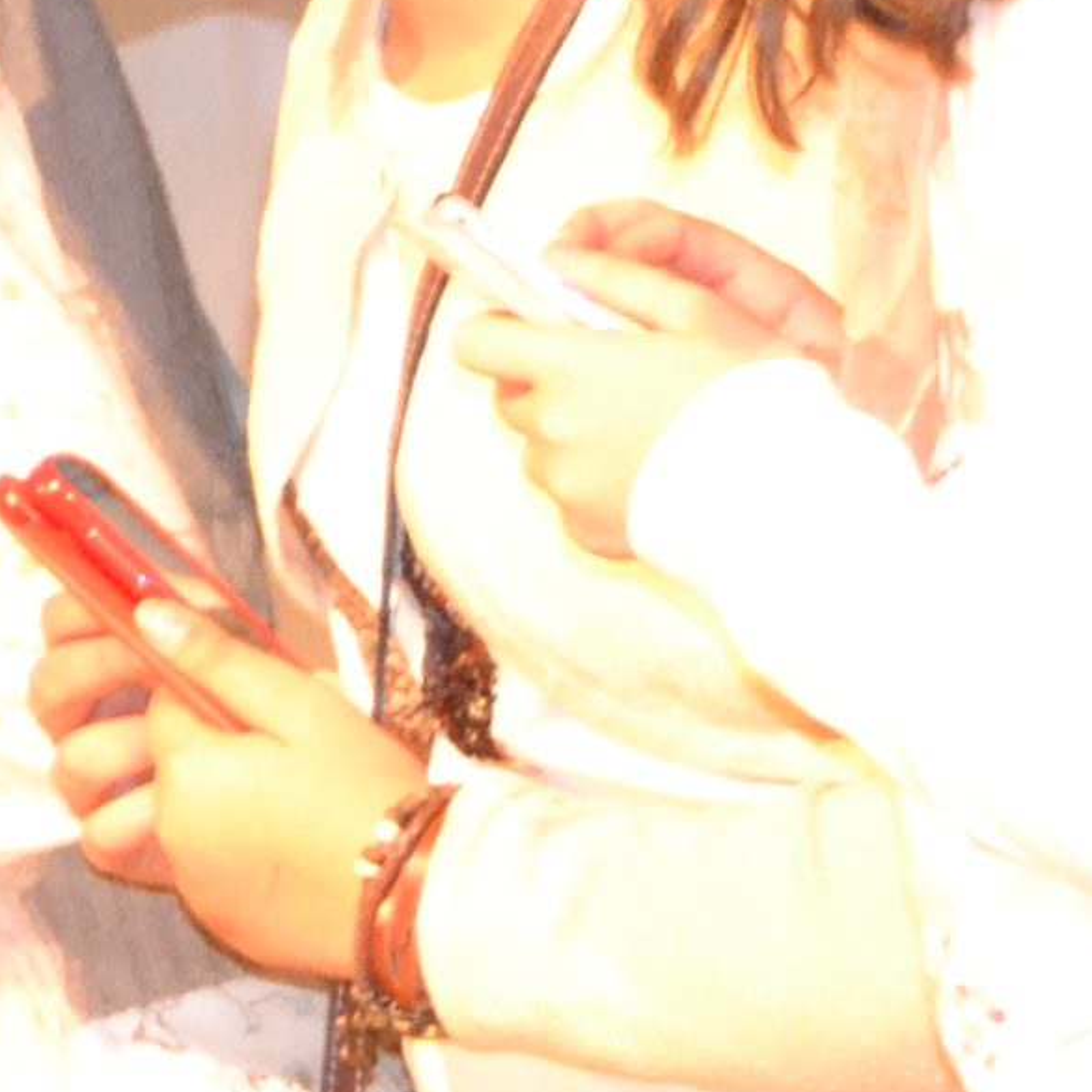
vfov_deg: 3.8
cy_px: 121
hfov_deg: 3.7
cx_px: -2791
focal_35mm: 461
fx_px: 16453
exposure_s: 1/60
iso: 3200
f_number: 5.3
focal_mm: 46
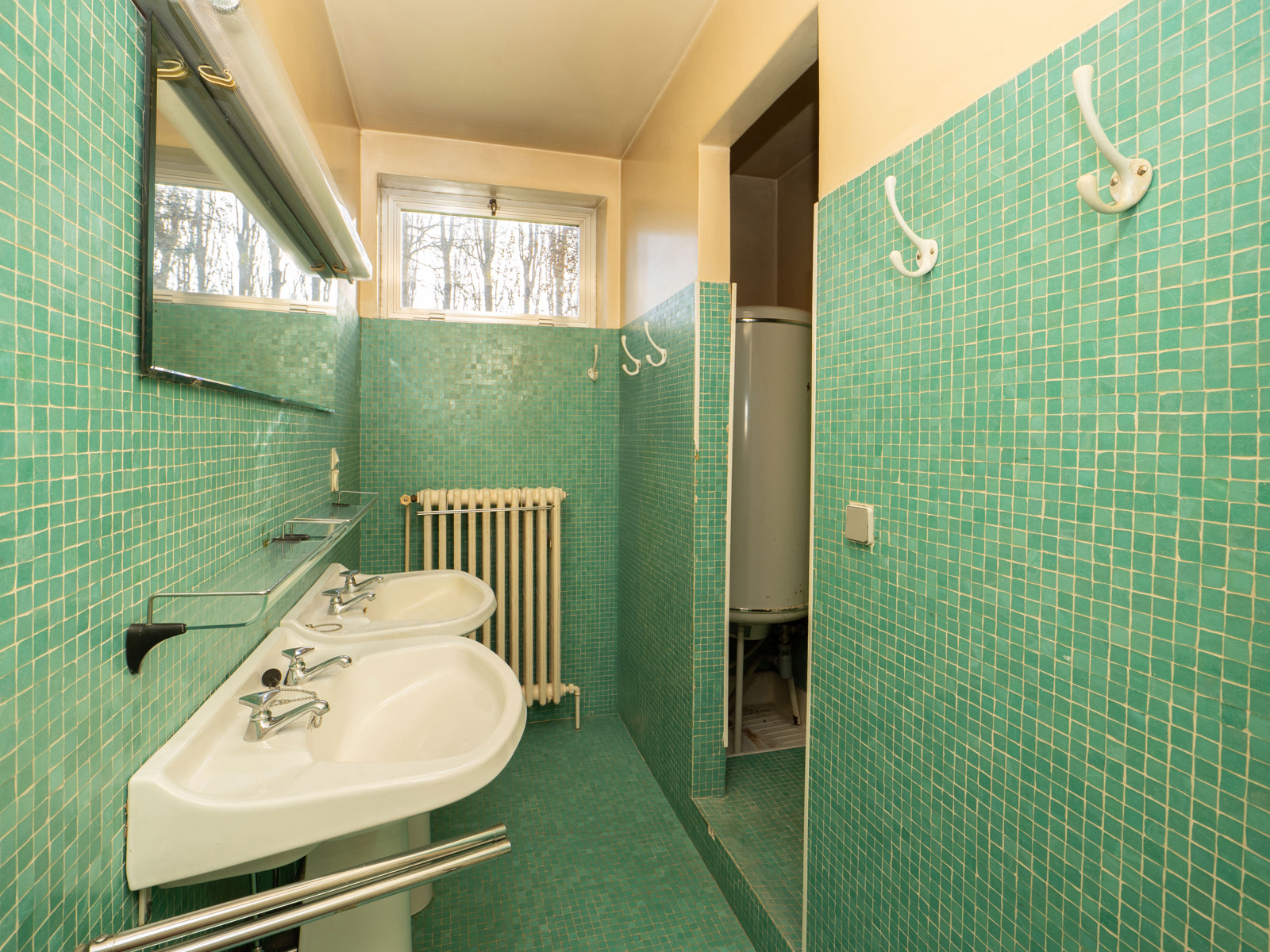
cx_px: 635
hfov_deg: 94.5
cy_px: 476
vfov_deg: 78.1
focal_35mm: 16
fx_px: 587
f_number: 5
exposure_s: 1/60
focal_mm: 8
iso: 200
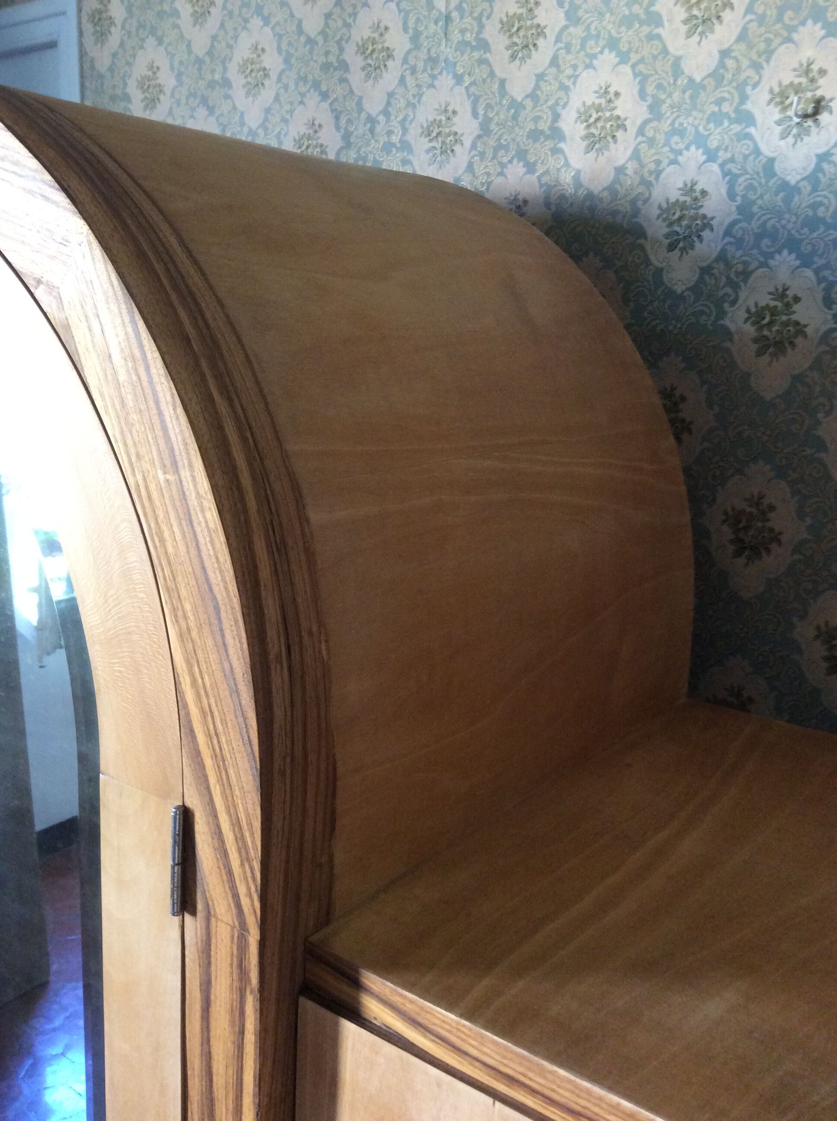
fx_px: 1034
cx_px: 418
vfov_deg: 56.9
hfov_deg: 44.1
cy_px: 560
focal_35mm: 32
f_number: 2.4
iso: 160
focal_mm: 3.3
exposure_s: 1/25
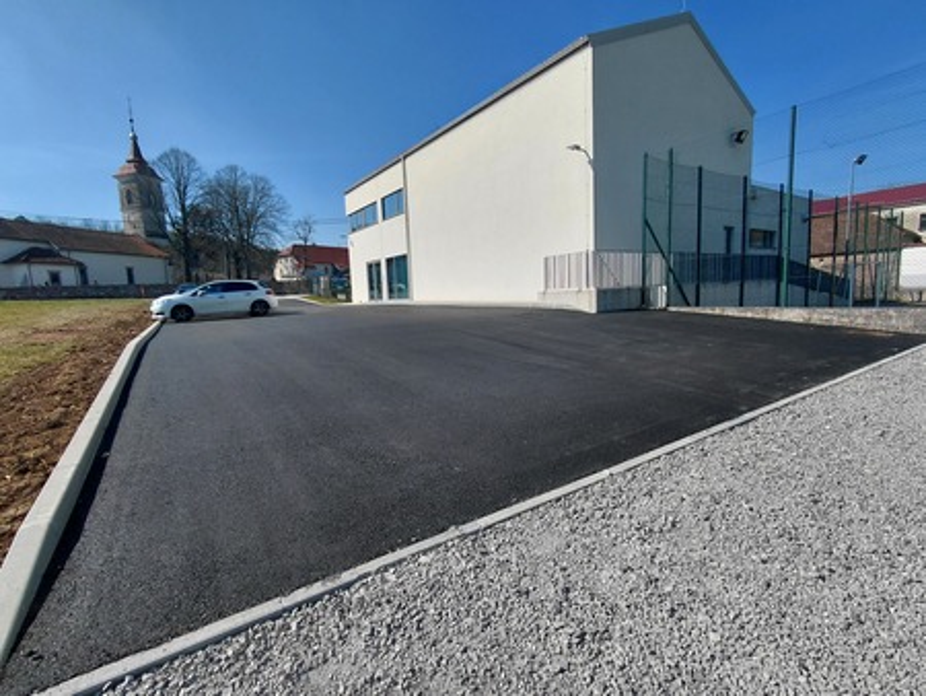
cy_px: 348
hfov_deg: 94.5
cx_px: 463
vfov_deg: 78.2
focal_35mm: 16
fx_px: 428
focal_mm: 1.64
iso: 40
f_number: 2.2
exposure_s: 1/2714
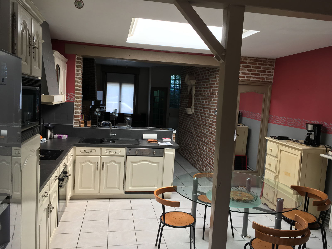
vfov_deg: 48.2
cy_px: 124
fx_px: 278
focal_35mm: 29
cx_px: 166
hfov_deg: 61.7
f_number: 2.2
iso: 25
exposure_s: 1/106
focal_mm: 4.15
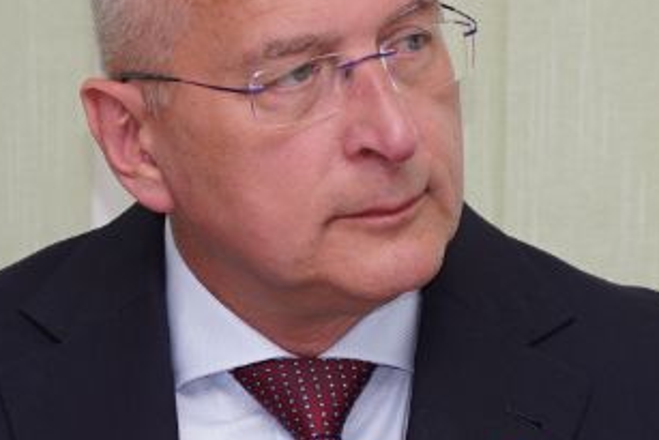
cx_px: 298
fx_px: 8149
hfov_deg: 4.6
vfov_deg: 3.1
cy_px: 467
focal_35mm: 445
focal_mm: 105
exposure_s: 1/100
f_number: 4
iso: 200
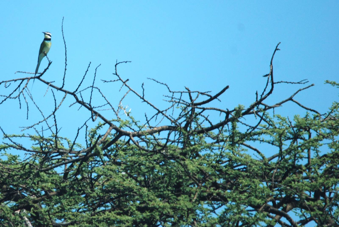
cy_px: 114
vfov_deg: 1.8
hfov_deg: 2.7
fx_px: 7071
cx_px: 170
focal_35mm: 750
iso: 200
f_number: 6.3
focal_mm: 500
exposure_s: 1/640
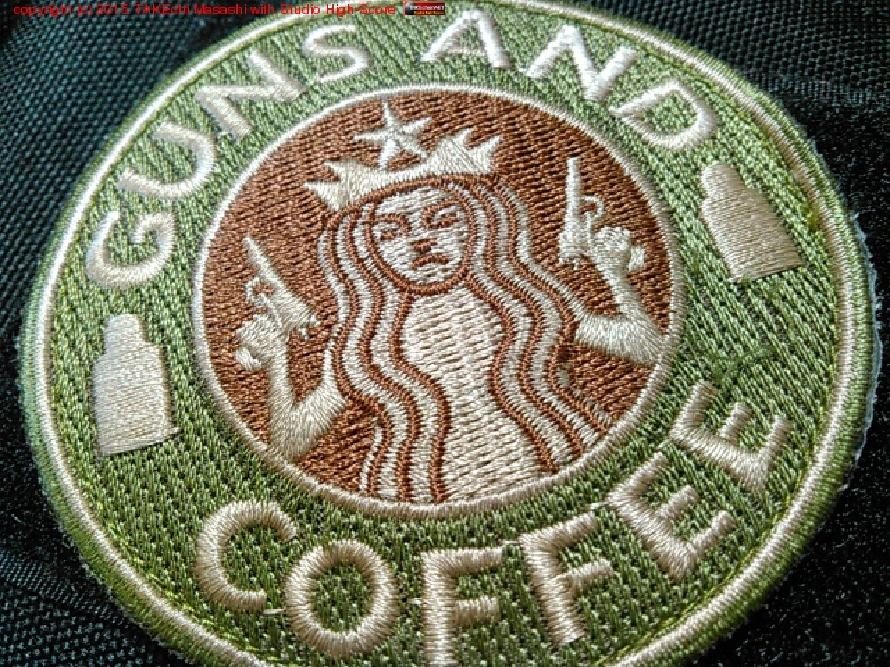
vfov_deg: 46.8
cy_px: 334
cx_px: 445
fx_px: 771
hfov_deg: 60.0
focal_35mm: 30
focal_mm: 4
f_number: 2.4
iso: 800
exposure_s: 1/15.1
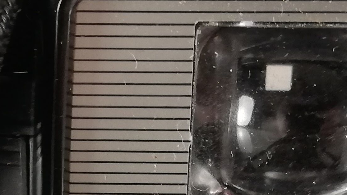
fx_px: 1077
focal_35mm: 117
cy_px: 377
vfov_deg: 9.7
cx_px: 93
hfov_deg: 18.2
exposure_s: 1/33.3
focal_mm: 3.81
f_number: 2.2
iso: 160
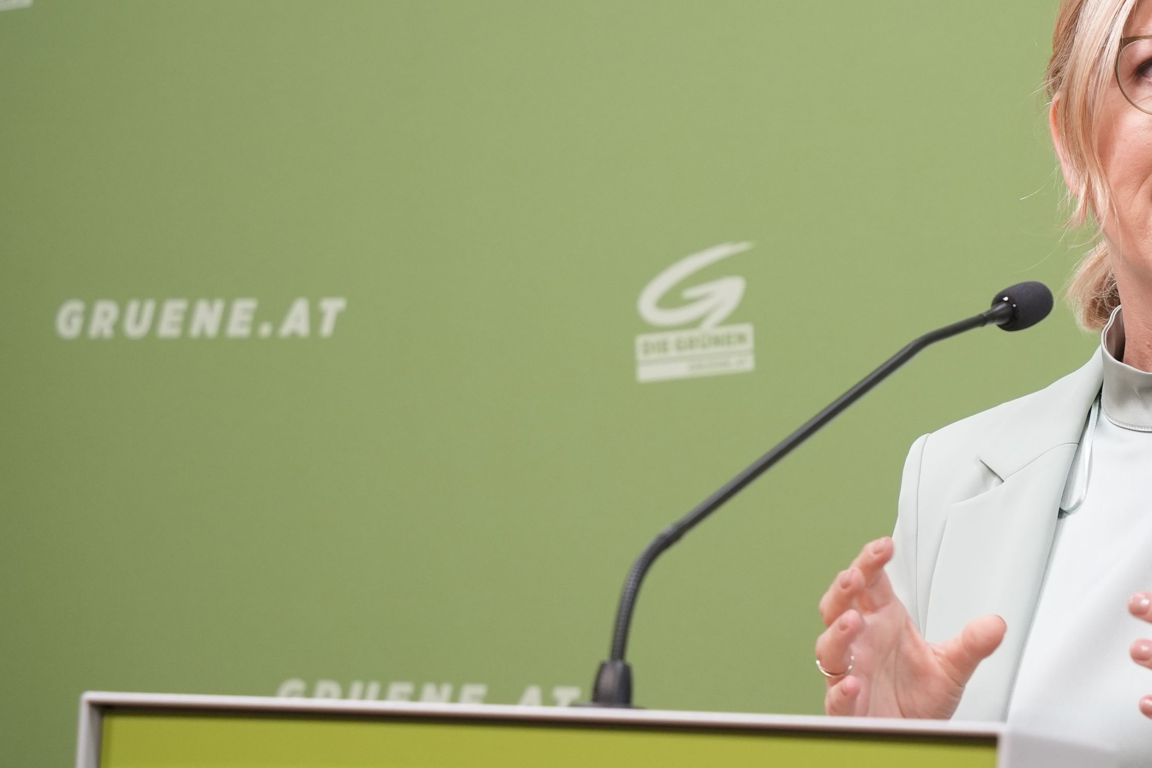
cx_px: 968
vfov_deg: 7.8
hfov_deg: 11.7
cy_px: 370
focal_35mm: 175
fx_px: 5600
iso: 1250
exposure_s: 1/400
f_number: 5
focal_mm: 99
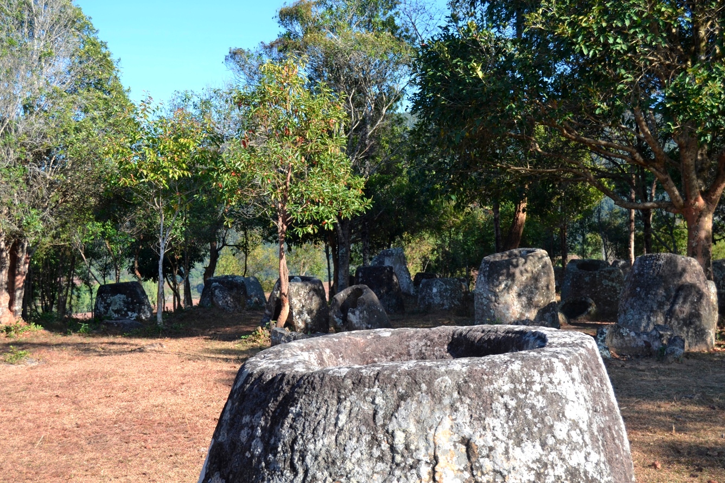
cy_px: 242
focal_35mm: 46
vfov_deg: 28.9
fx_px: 936
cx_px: 362
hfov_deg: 42.3
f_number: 6.3
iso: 100
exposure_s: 1/160
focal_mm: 31
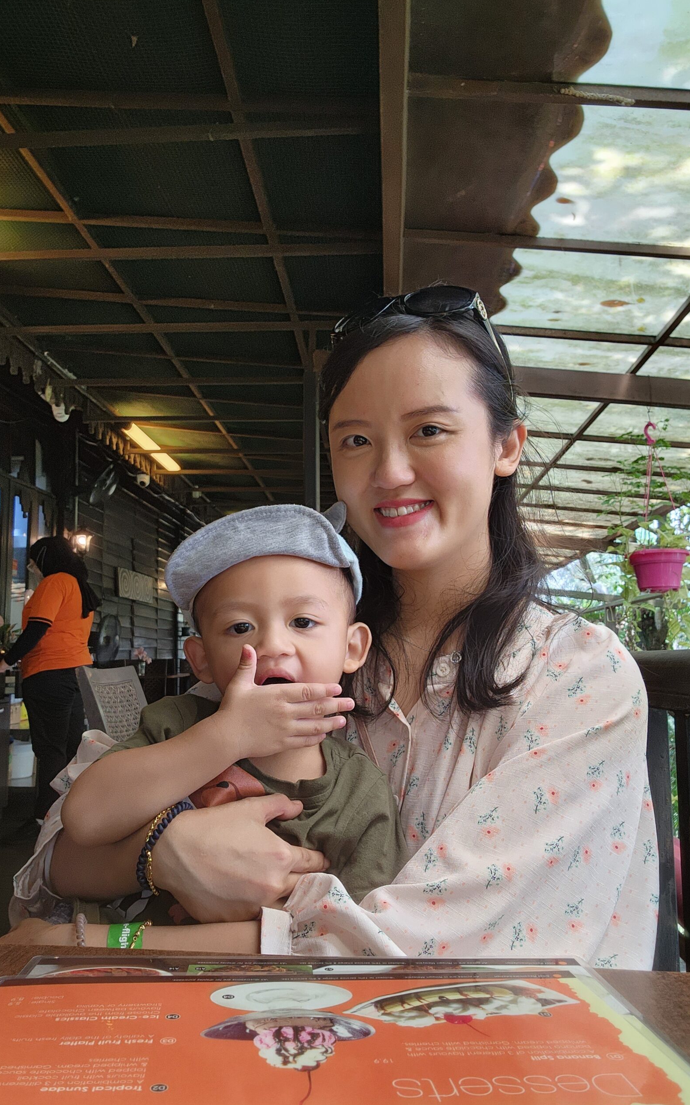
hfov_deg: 46.0
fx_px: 813
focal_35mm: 27
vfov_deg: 68.4
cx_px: 322
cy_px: 560
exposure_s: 1/100
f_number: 2.2
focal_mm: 3.8
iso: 160
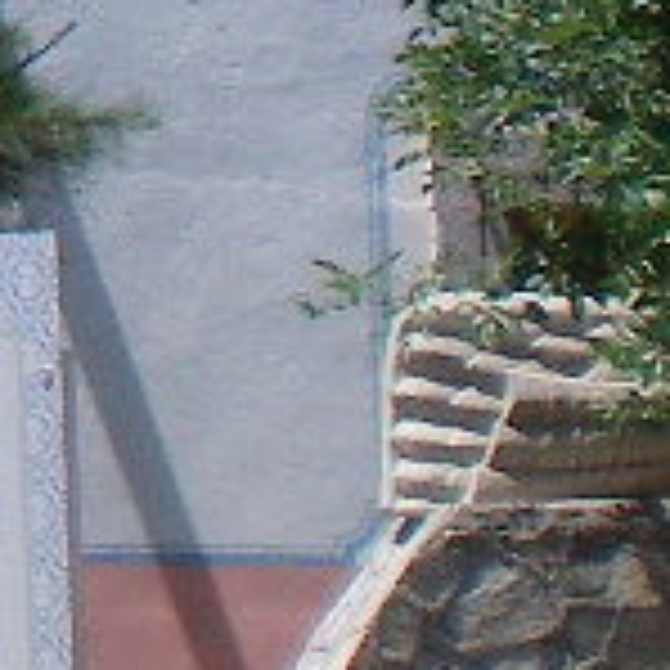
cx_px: -1443
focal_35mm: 379
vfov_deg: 4.6
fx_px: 8299
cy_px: -436
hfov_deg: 4.4
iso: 64
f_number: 5.2
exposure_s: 1/400
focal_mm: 8.4
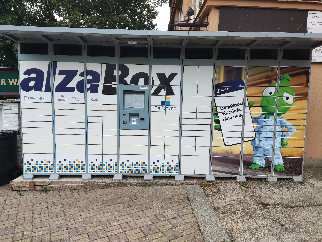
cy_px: 121
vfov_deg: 54.9
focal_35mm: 25
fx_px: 233
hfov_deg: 69.4
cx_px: 161
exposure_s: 1/206
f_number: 1.79
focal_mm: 4.71
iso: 50
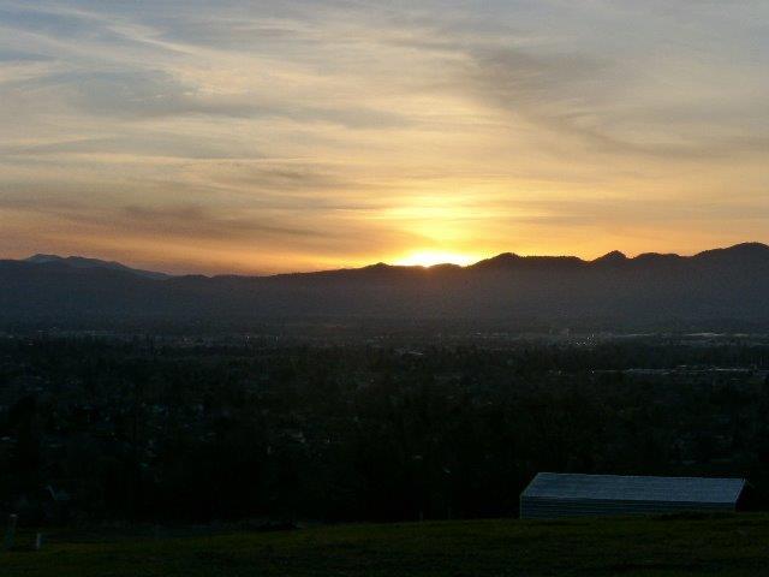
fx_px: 1555
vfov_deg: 21.0
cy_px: 288
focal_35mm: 70
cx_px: 384
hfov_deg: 27.8
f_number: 5
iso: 200
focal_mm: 12.5
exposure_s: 1/500
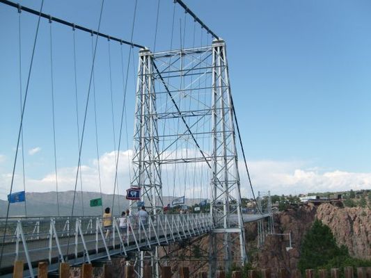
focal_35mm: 35
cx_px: 186
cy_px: 139
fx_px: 375
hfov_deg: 52.6
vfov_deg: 40.7
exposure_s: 1/250
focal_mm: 5.8
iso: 80
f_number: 7.1
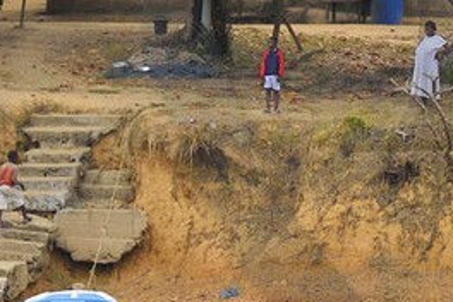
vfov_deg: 1.4
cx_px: 825
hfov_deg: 2.1
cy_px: -129
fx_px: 12205
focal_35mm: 970
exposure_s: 1/1000
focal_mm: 160
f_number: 4.5
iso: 1600
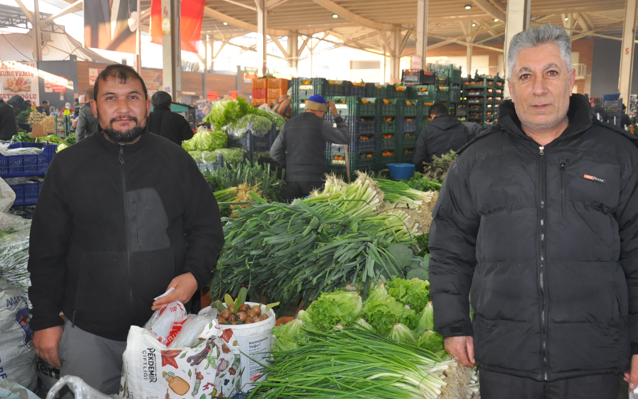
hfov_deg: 47.6
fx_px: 722
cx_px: 314
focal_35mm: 42
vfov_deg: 30.8
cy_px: 203
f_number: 4
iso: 800
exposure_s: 1/100
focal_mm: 25
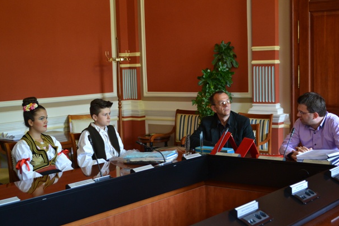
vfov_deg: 22.6
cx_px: 175
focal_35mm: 60
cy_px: 113
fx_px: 565
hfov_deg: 33.4
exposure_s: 1/60
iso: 1000
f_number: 5
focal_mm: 38
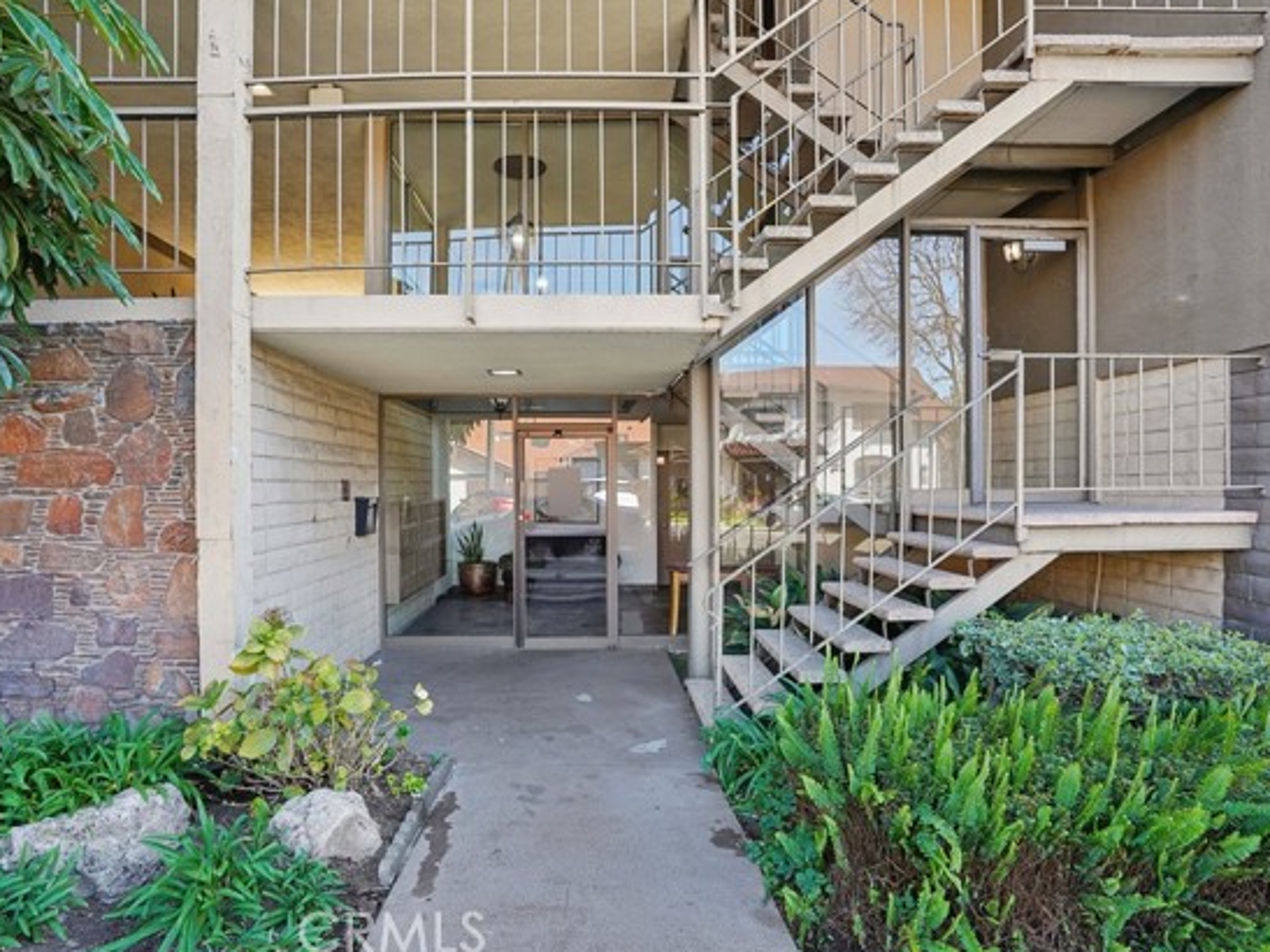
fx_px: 660
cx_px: 587
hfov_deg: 87.6
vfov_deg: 71.6
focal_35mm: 18
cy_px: 471
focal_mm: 16
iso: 400
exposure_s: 1/60
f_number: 8
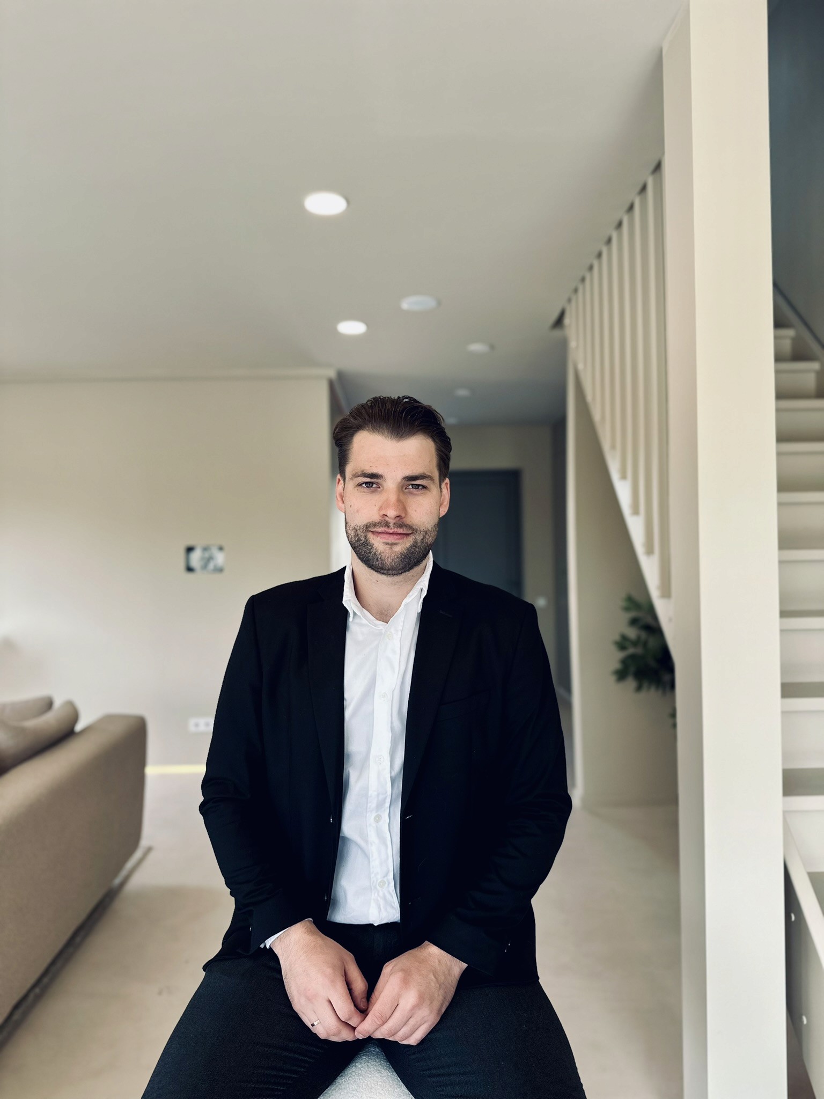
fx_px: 762
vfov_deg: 71.6
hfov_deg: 56.8
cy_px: 550
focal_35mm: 24
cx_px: 412
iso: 80
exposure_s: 1/262
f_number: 1.78
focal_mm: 6.86
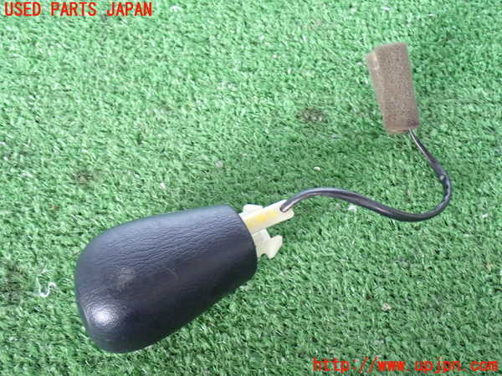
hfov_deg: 38.2
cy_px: 188
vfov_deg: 29.1
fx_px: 725
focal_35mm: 50
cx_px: 251
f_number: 3.2
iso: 800
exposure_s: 1/30
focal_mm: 9.01
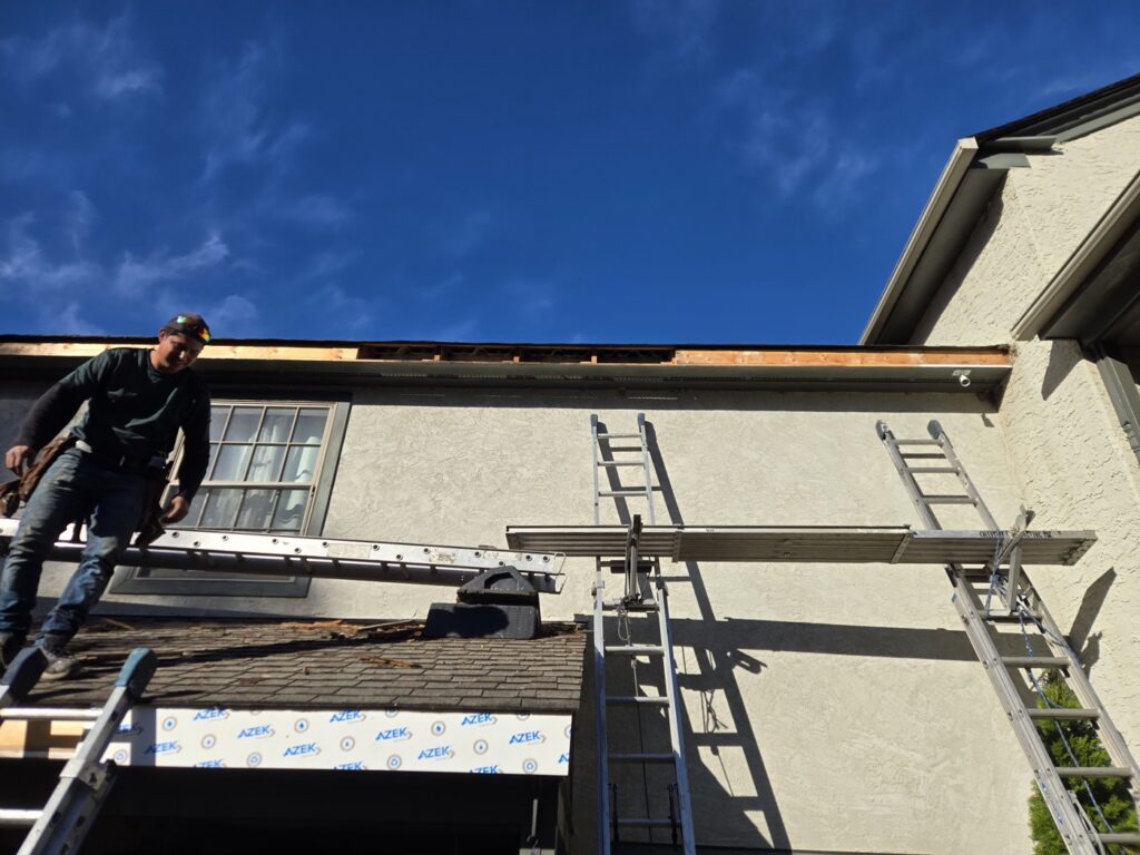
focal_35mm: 23
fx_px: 757
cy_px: 428
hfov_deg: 73.9
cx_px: 570
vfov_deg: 58.9
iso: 25
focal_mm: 5.4
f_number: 1.8
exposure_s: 1/1946
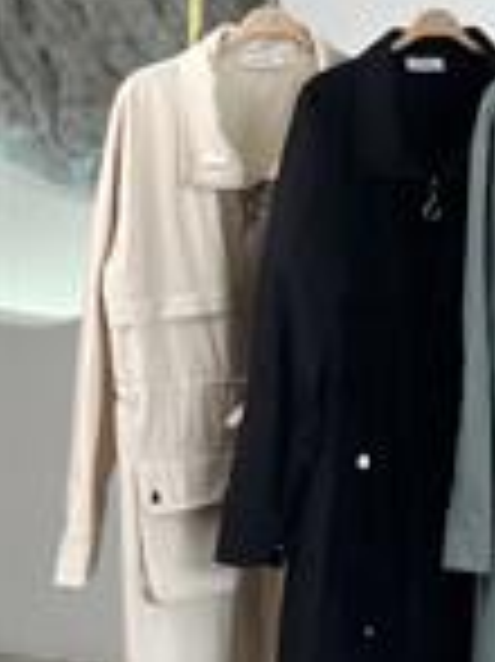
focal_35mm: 135
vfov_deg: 14.6
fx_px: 2578
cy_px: 178
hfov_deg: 10.7
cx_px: 693
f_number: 1.78
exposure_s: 1/228
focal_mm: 6.86
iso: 80
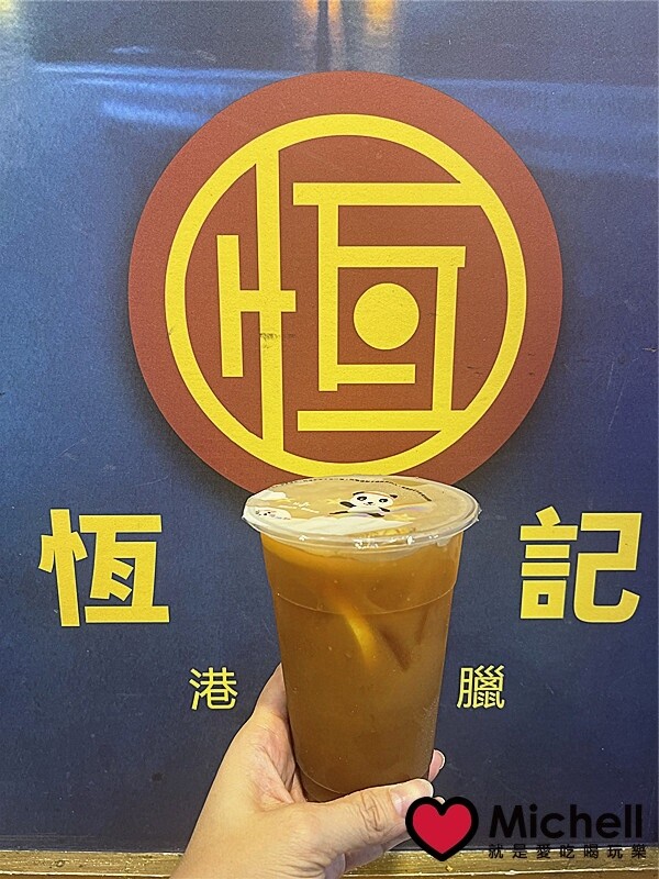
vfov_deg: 67.3
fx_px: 660
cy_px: 440
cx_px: 330
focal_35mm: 26
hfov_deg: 53.1
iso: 64
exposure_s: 1/60
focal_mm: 5.1
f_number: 1.6
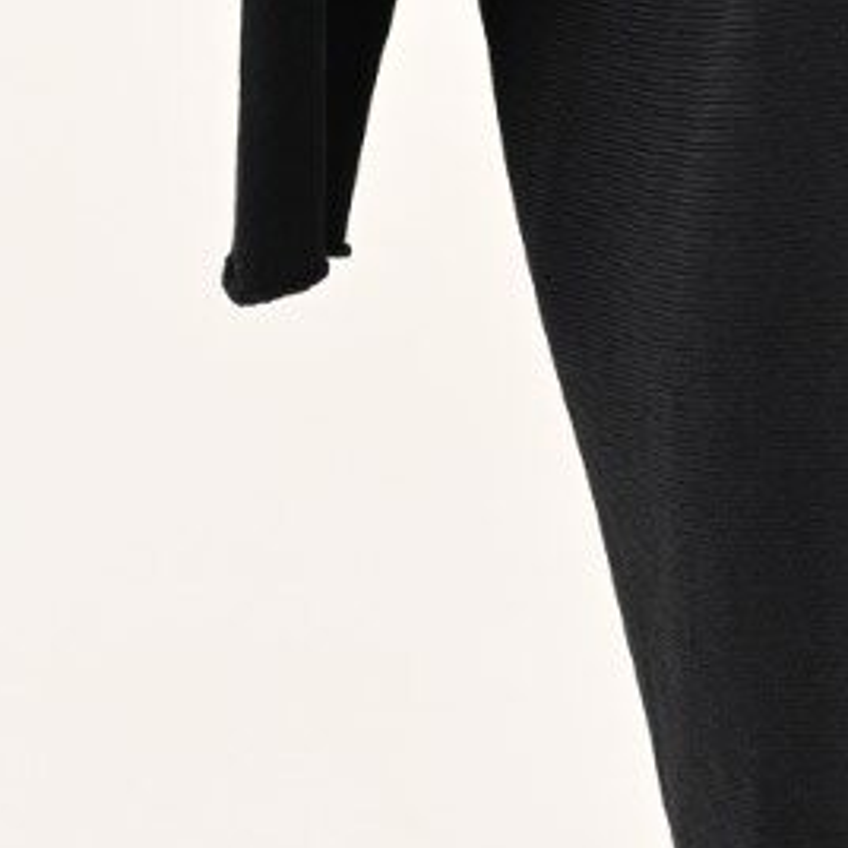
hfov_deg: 6.4
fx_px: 7372
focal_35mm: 266
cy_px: -1272
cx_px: 1539
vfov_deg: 6.3
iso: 125
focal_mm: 35
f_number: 9
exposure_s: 1/125
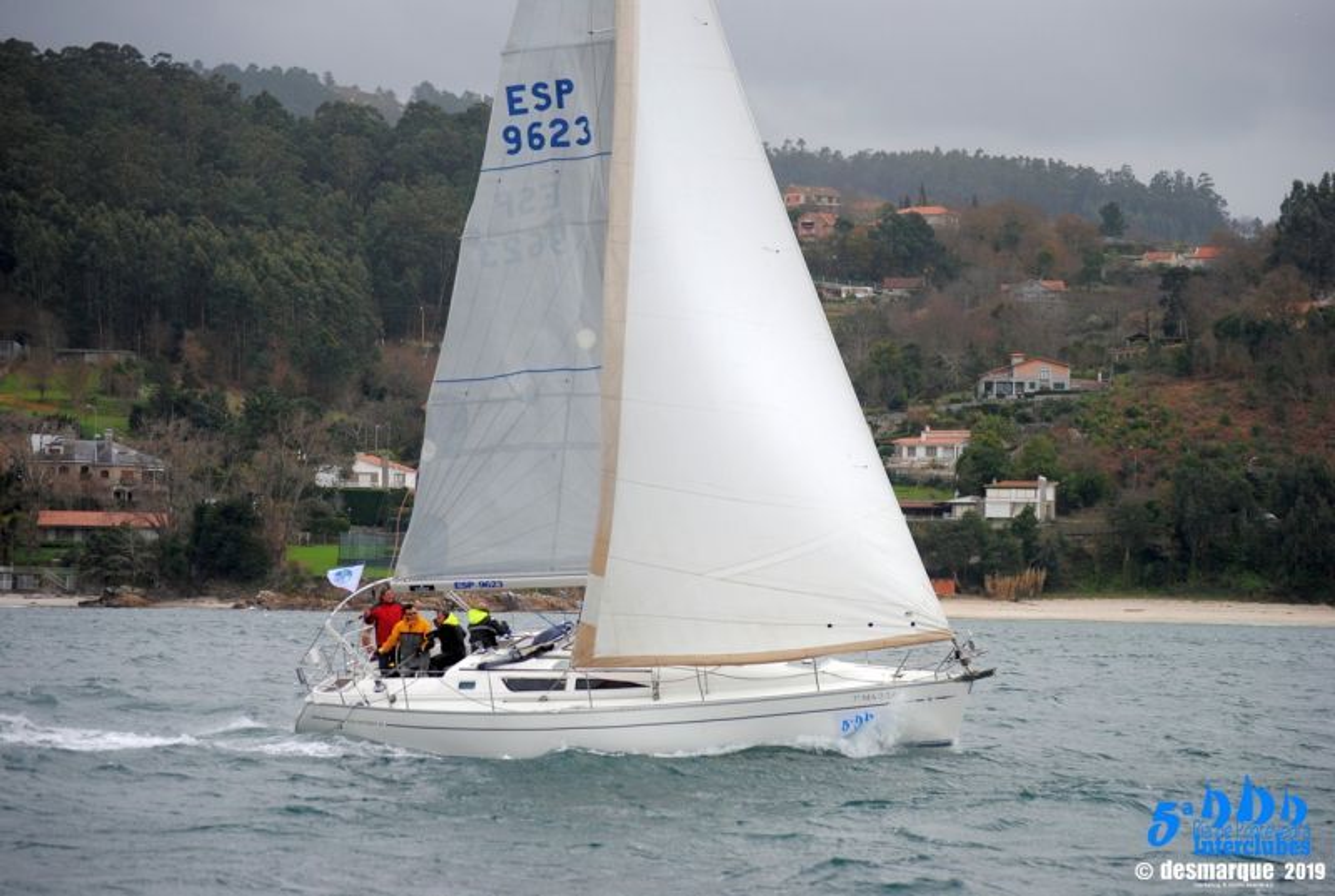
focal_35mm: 129
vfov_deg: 10.7
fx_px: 4794
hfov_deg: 15.9
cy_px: 448
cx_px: 668
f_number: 4.2
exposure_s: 1/320
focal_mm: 86
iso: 200
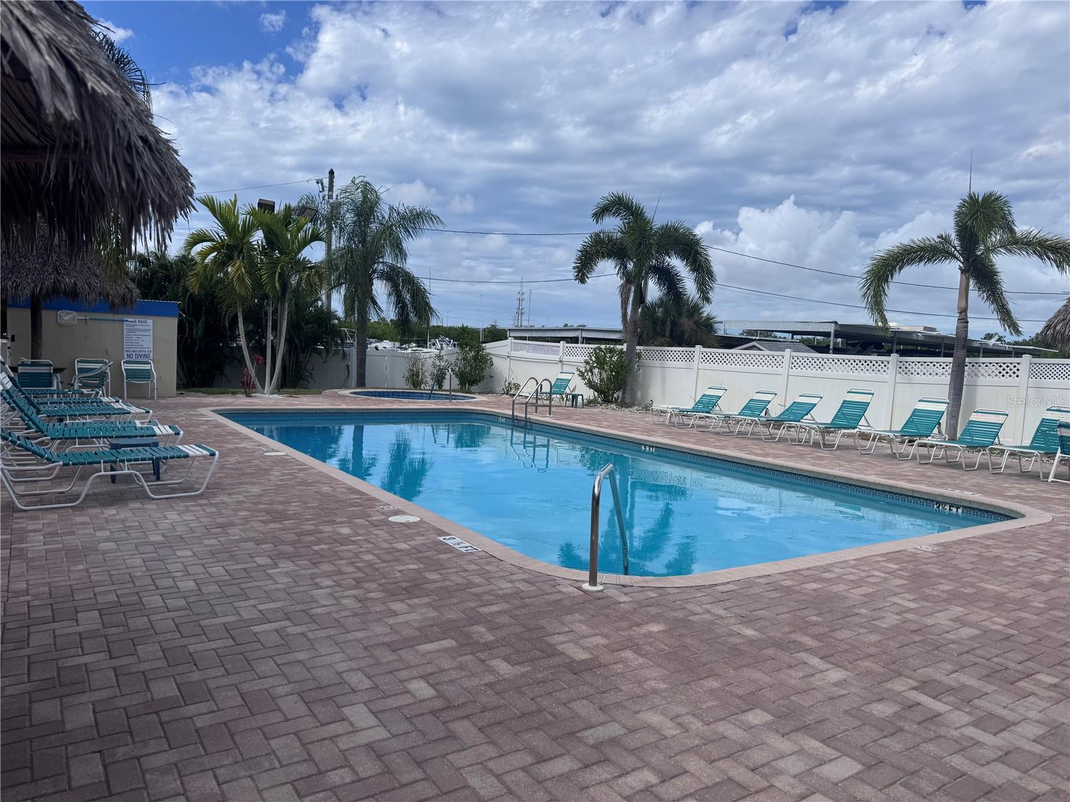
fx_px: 742
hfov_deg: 71.6
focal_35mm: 24
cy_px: 401
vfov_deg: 56.8
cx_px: 535
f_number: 1.78
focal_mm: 6.76
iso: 80
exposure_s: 1/7092
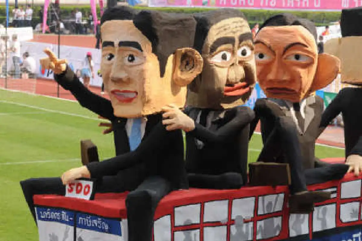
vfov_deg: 8.7
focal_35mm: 158
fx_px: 1584
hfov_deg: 13.0
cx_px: 181
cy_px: 120
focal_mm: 105
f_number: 6.3
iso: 200
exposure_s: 1/320
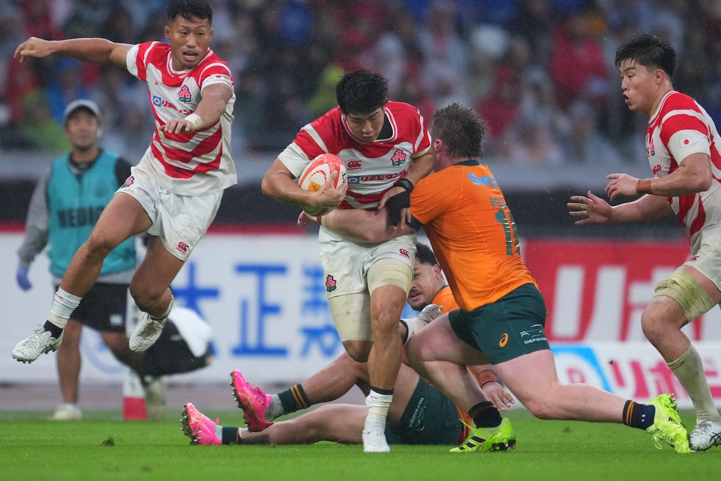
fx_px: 16820
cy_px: 240
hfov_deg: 2.5
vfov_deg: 1.6
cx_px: 360
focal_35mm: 840
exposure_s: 1/1000
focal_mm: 560
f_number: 4
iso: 3200
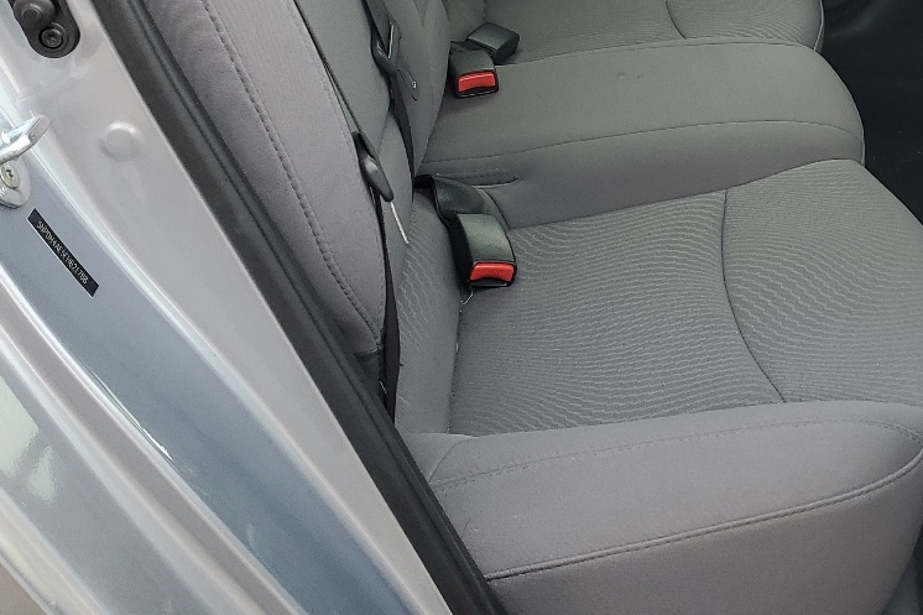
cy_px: -75
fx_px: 1487
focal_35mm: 58
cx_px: 702
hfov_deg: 33.7
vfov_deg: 22.0
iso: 50
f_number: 1.5
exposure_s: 1/233
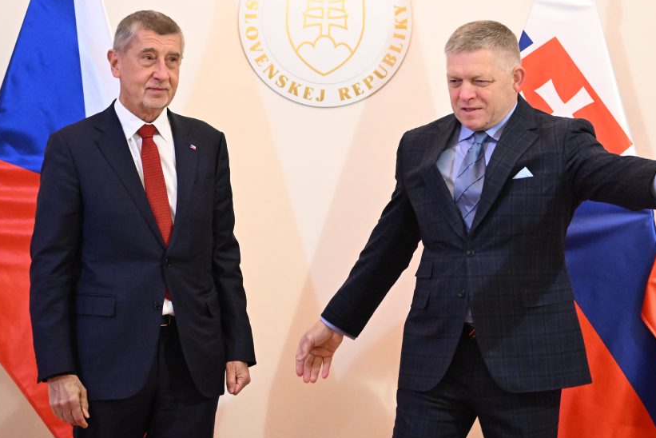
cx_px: 389
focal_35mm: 78
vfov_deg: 17.5
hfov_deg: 25.9
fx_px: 1422
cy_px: 184
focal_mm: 64
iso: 5000
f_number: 2.8
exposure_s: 1/400
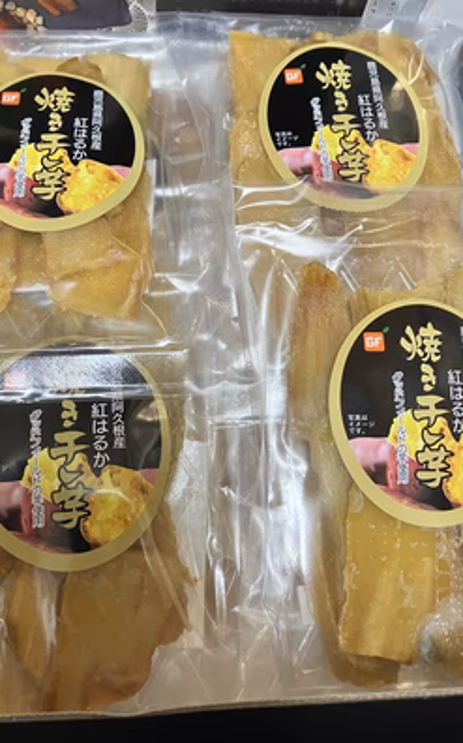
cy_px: 370
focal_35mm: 30
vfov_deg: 62.9
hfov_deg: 41.7
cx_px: 210
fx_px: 607
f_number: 1.8
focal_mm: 3.99
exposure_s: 1/33
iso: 250
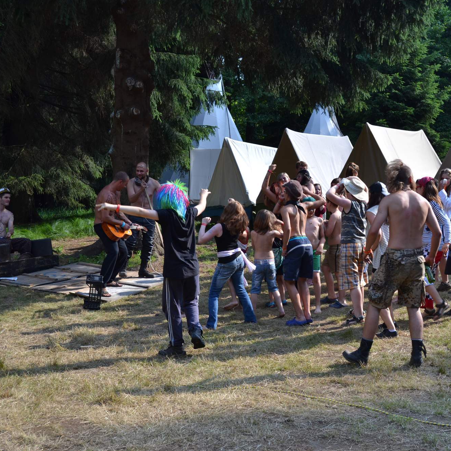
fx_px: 737
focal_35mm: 50
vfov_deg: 34.0
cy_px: 225
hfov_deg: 33.9
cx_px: 277
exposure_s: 1/125
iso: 100
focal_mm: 26
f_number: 5.6
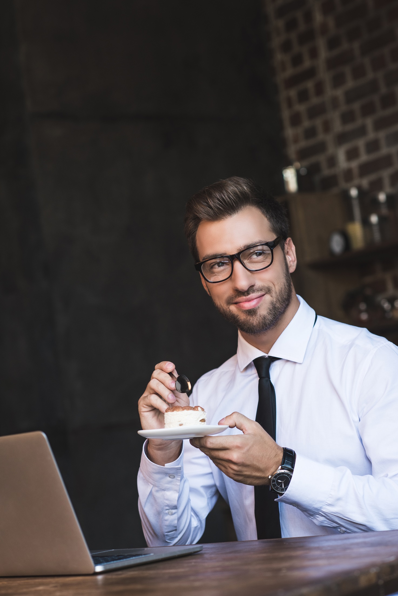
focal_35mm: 85
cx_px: 199
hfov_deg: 16.1
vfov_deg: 23.9
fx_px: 1408
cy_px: 298
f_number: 3.5
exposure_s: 1/200
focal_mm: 85
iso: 400
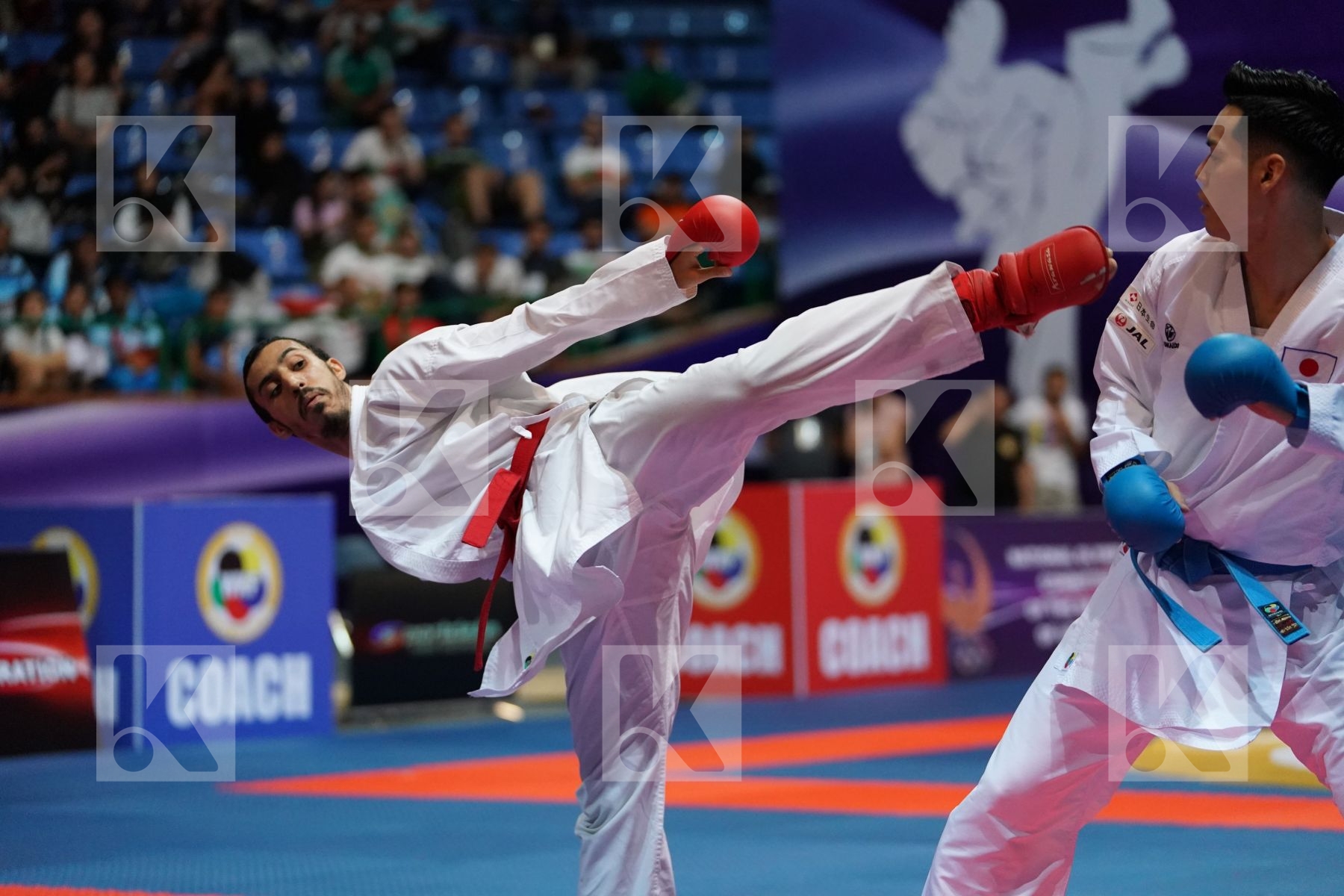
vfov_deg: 11.1
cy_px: 448
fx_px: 4592
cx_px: 672
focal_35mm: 123
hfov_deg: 16.7
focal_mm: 123
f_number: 2.8
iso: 5000
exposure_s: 1/1000
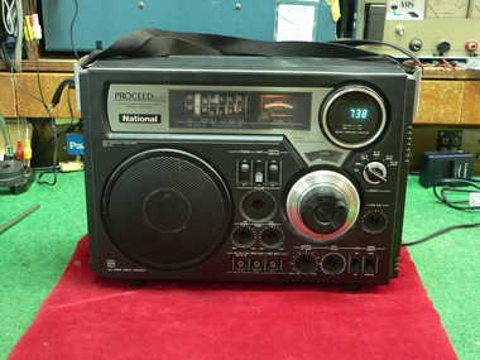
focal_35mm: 48
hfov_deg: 39.7
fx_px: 666
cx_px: 240
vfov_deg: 30.3
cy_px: 180
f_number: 2.8
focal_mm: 8
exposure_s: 1/4
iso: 200
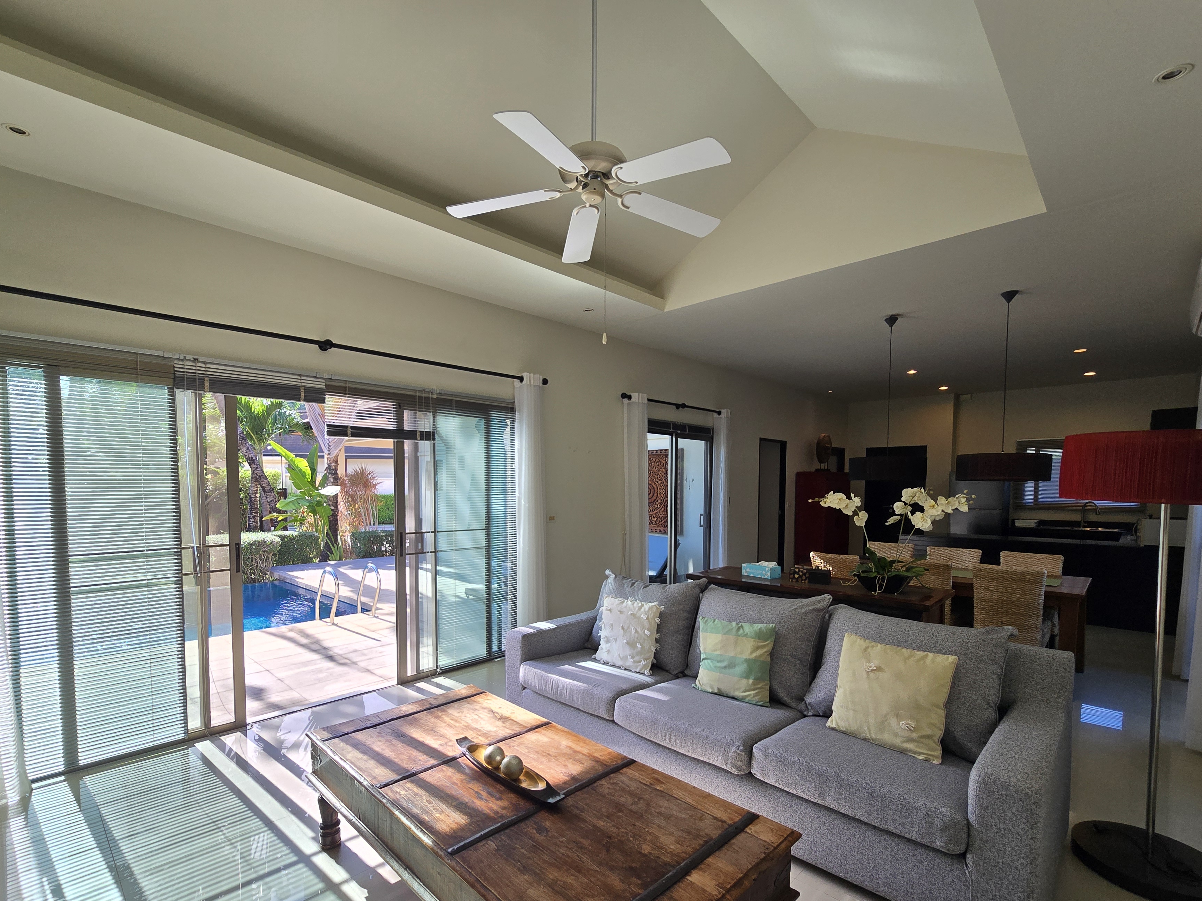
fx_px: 521
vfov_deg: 81.2
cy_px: 519
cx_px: 573
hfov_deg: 98.1
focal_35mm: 15
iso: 50
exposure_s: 1/224
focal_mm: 2.2
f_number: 2.2
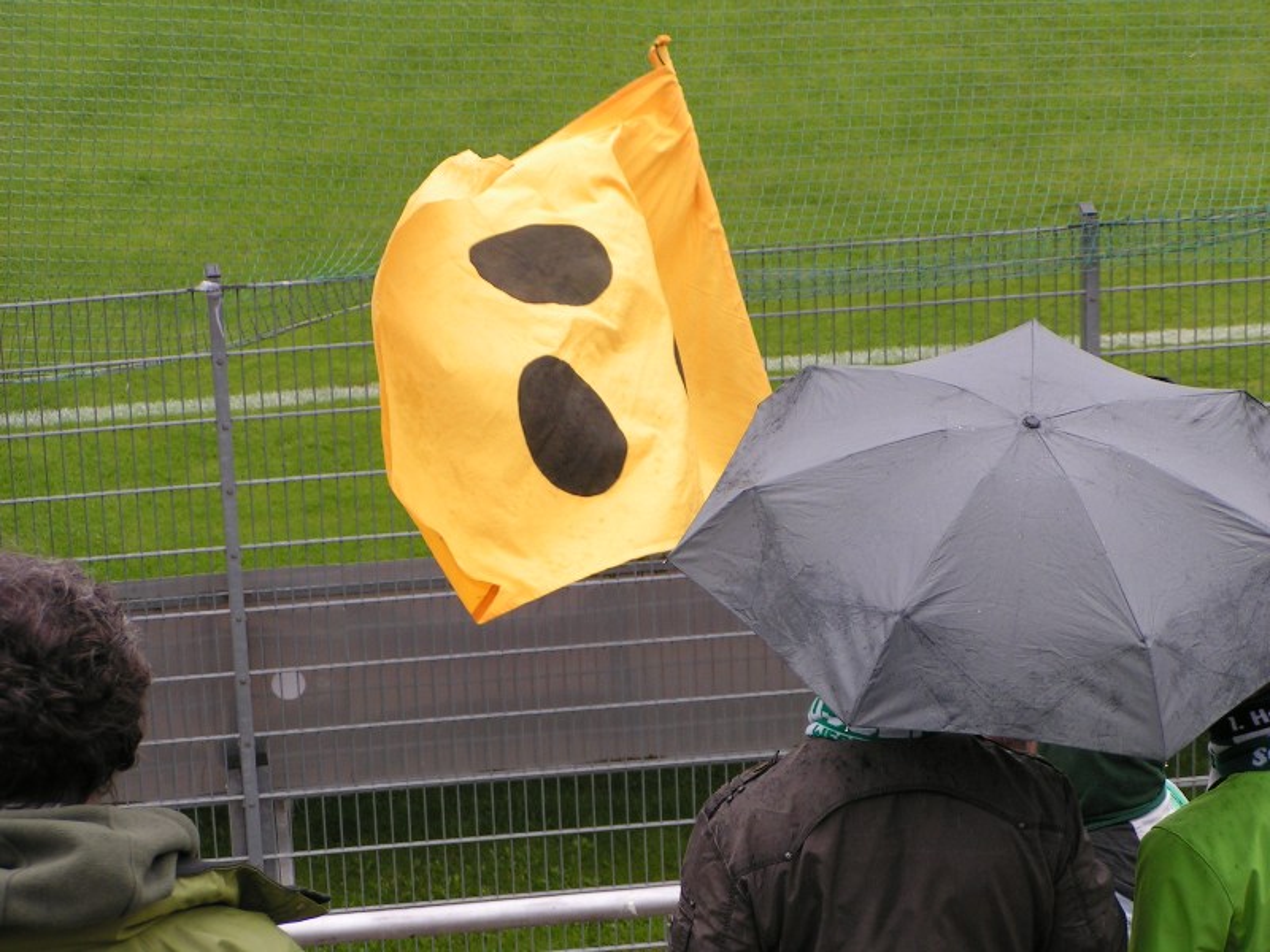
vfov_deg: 10.4
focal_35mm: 143
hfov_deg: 13.8
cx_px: 635
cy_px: 476
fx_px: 5246
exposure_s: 1/320
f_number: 4
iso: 50
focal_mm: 21.9
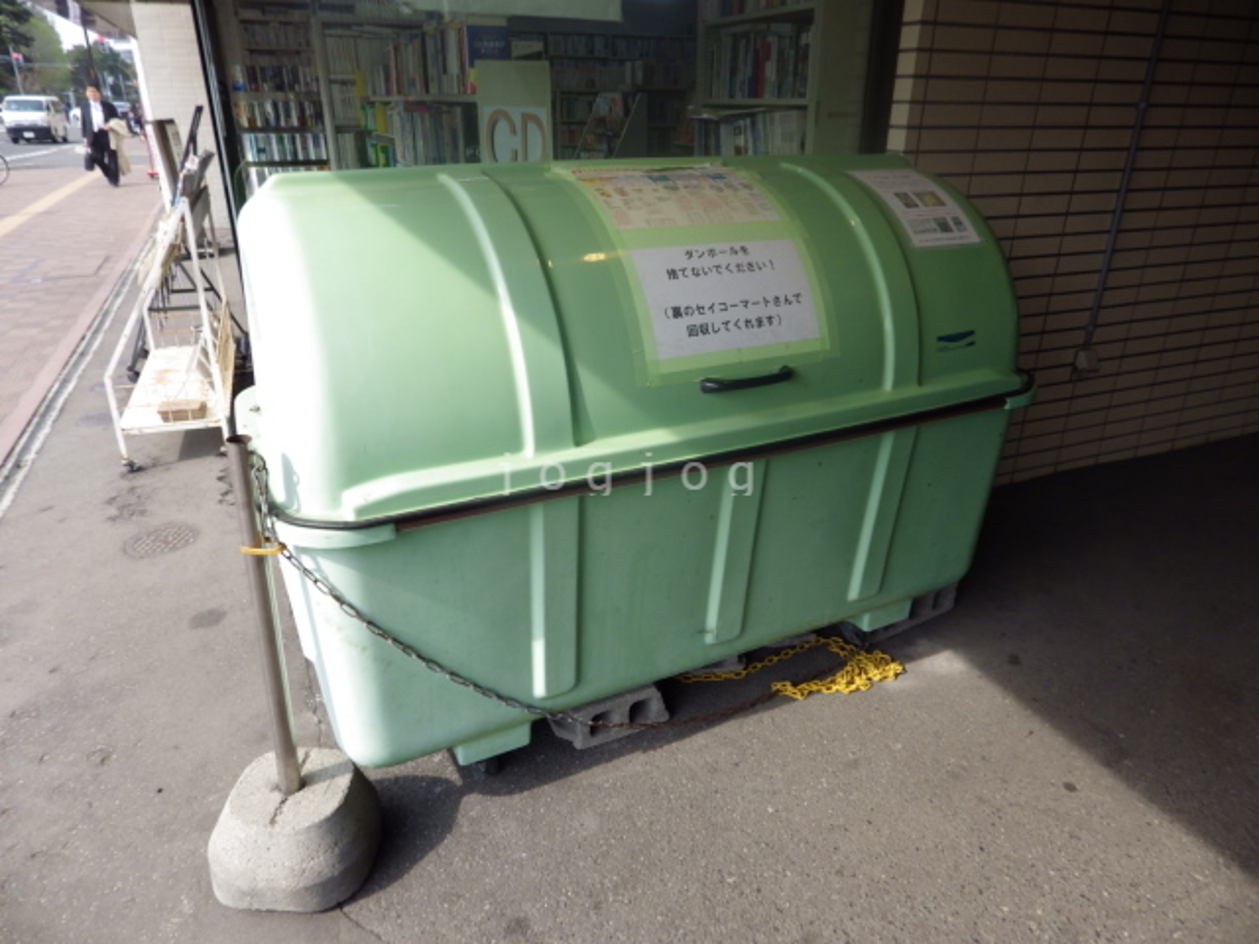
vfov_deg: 61.1
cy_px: 472
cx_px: 630
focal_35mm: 22
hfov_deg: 76.4
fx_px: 800
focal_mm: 4
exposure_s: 1/400
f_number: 3.1
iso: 100
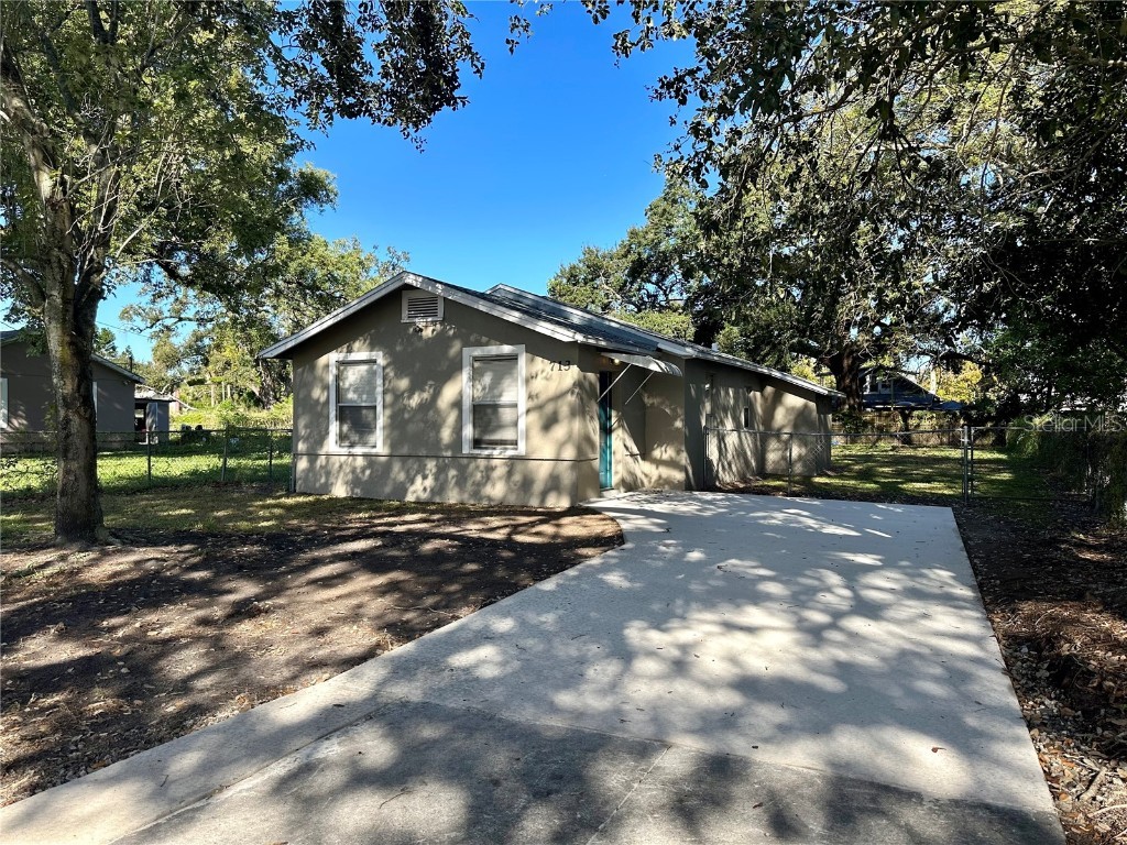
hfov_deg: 71.6
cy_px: 422
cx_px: 564
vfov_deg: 56.8
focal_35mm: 24
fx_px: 781
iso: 80
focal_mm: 6.86
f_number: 1.78
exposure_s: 1/1845
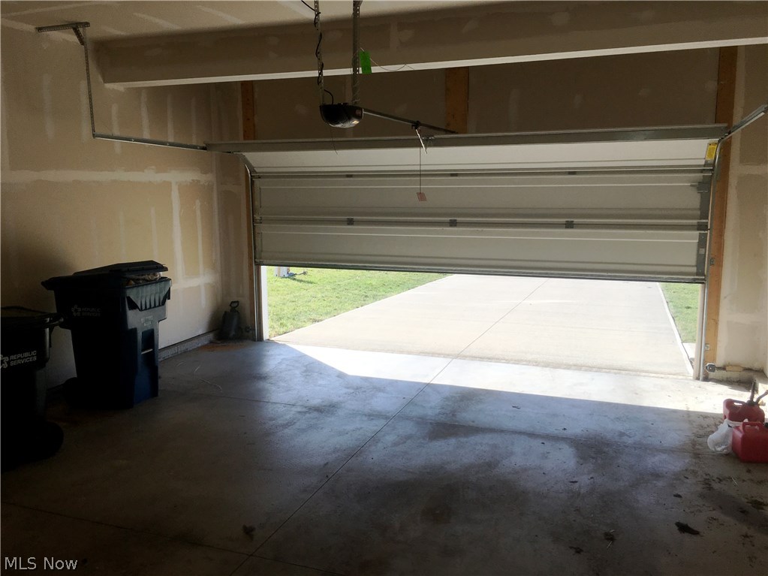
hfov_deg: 61.7
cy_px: 288
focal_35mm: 29
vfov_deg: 48.2
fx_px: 643
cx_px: 384
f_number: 2.2
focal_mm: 4.15
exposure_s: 1/657
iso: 25
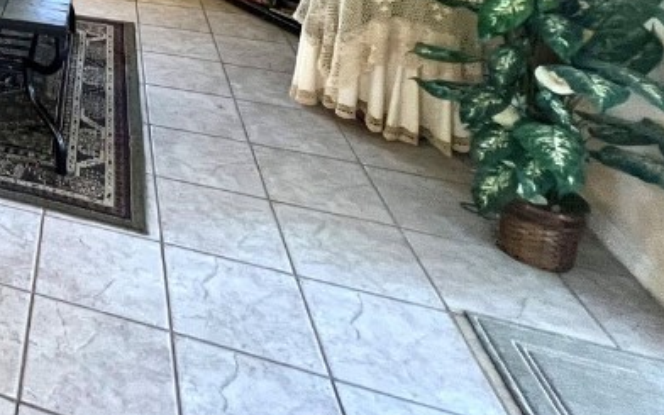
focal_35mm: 36
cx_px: -181
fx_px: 651
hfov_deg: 36.8
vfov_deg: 26.9
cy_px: -183
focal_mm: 1.57
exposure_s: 1/60
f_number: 1.8
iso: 200
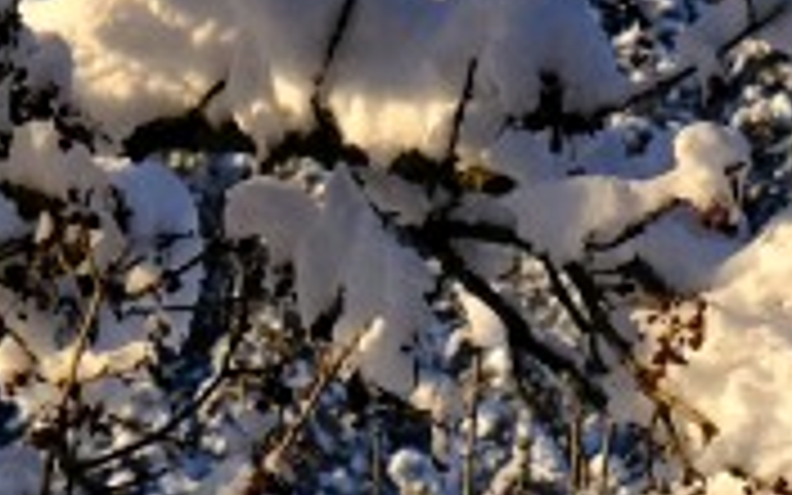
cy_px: -392
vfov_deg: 1.6
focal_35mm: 832
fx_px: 17958
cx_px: 652
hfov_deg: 2.5
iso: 200
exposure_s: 1/240
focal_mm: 80
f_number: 8
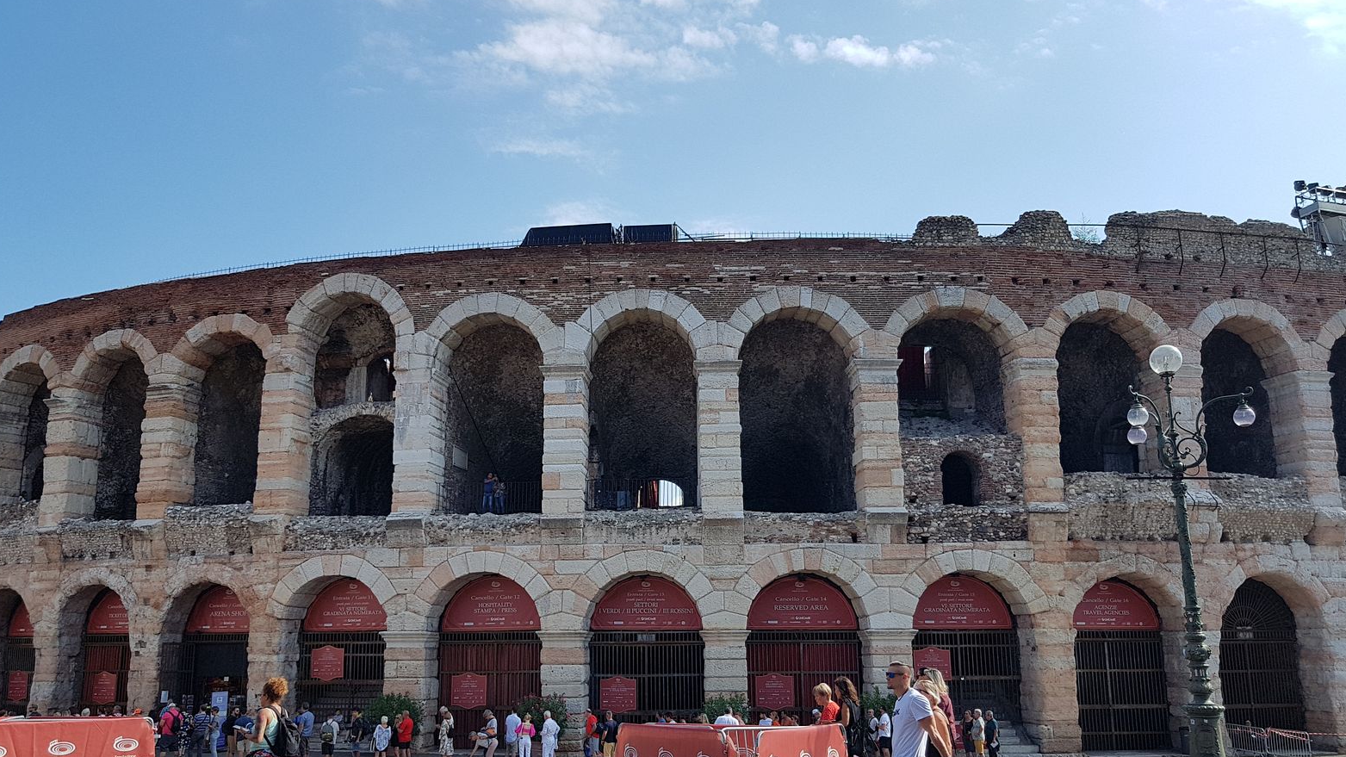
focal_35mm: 29
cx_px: 677
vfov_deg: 40.0
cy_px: 450
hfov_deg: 66.1
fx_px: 1035
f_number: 1.7
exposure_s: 1/2096
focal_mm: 4.2
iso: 50
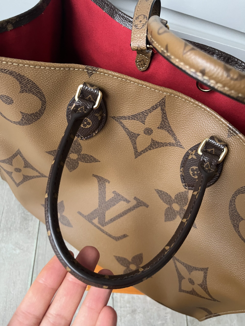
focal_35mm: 26
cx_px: 122
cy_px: 163
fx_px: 245
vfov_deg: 67.3
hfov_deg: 53.1
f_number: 1.6
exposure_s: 1/48
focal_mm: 5.1
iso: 500
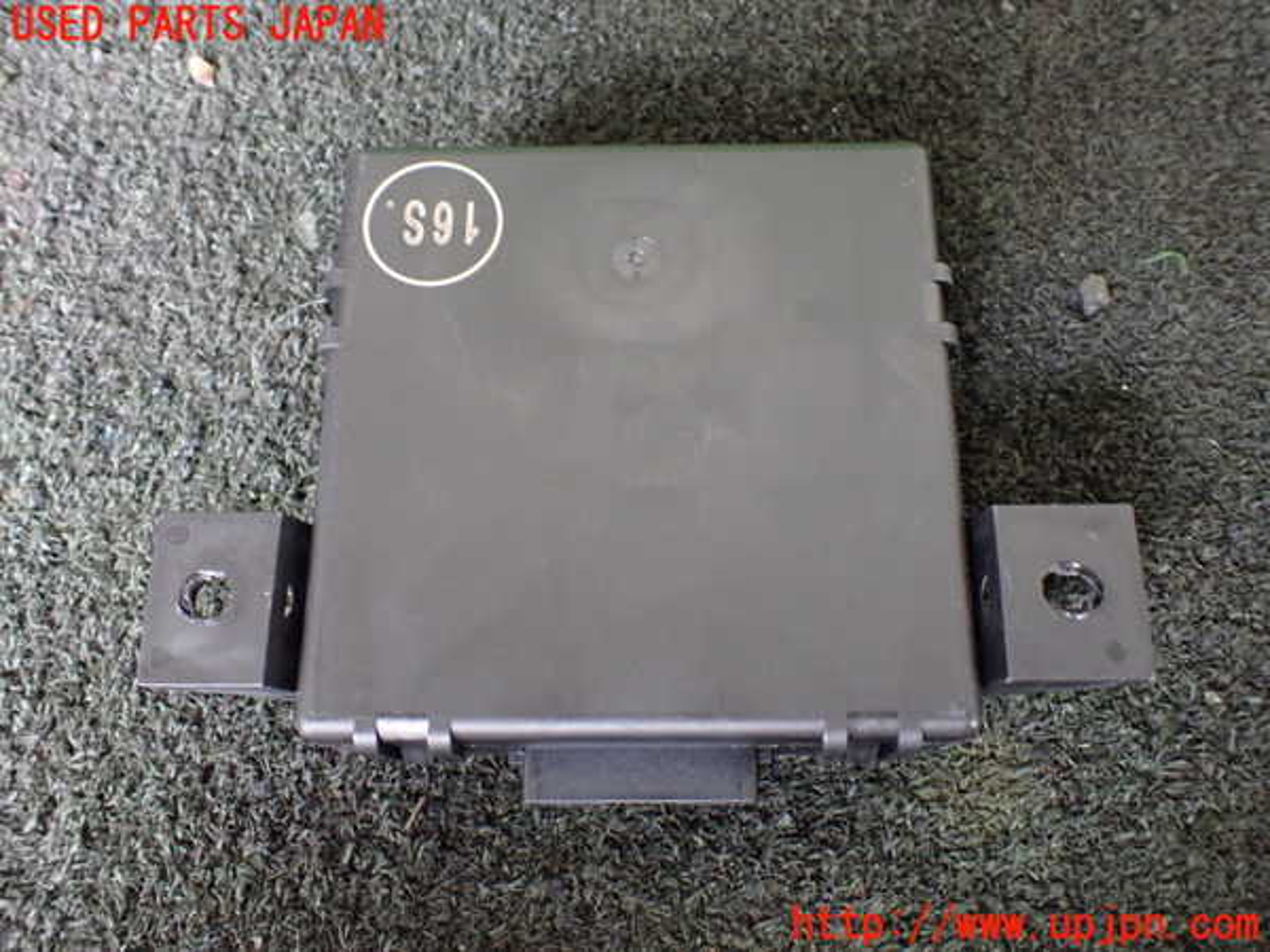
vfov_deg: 46.8
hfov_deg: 60.0
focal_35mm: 30
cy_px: 476
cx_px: 635
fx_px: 1101
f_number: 2.3
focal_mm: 5.4
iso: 800
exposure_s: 1/30
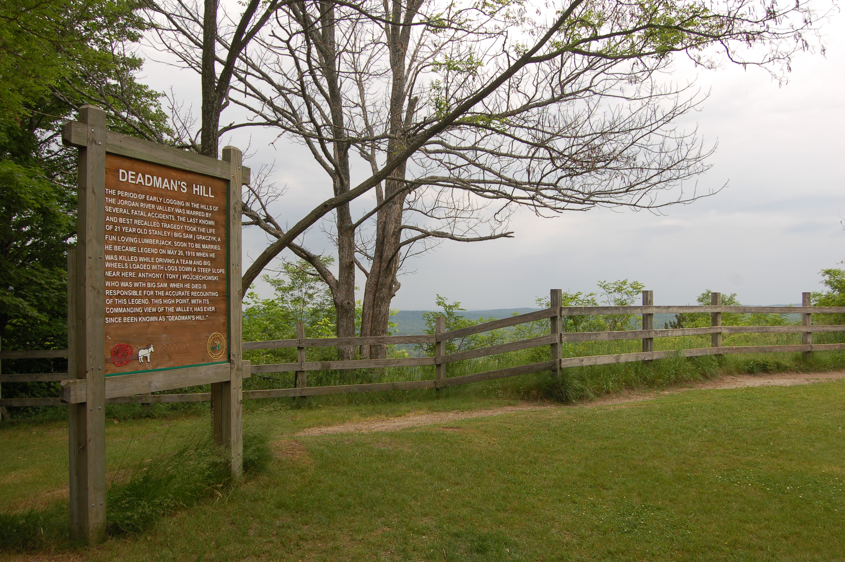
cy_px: 281
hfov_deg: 64.6
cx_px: 422
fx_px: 668
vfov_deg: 45.6
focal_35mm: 28
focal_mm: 19
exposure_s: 1/200
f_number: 7.1
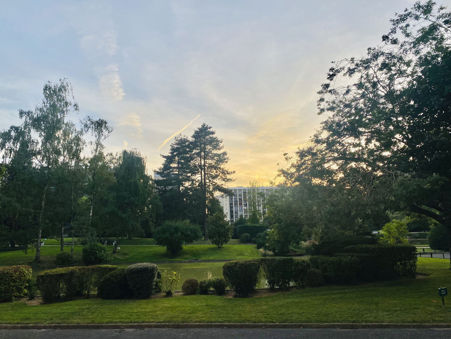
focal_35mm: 26
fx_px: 339
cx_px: 226
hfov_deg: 67.3
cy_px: 170
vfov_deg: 53.1
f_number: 1.8
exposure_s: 1/402
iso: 32
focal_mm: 4.25
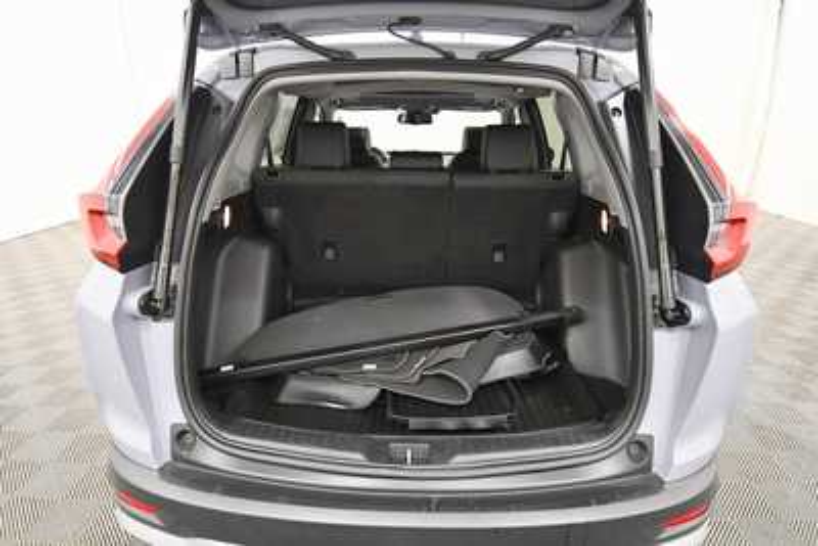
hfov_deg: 86.9
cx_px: 409
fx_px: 432
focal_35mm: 19
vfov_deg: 64.6
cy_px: 273
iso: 3200
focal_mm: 13
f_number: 5
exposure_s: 1/125
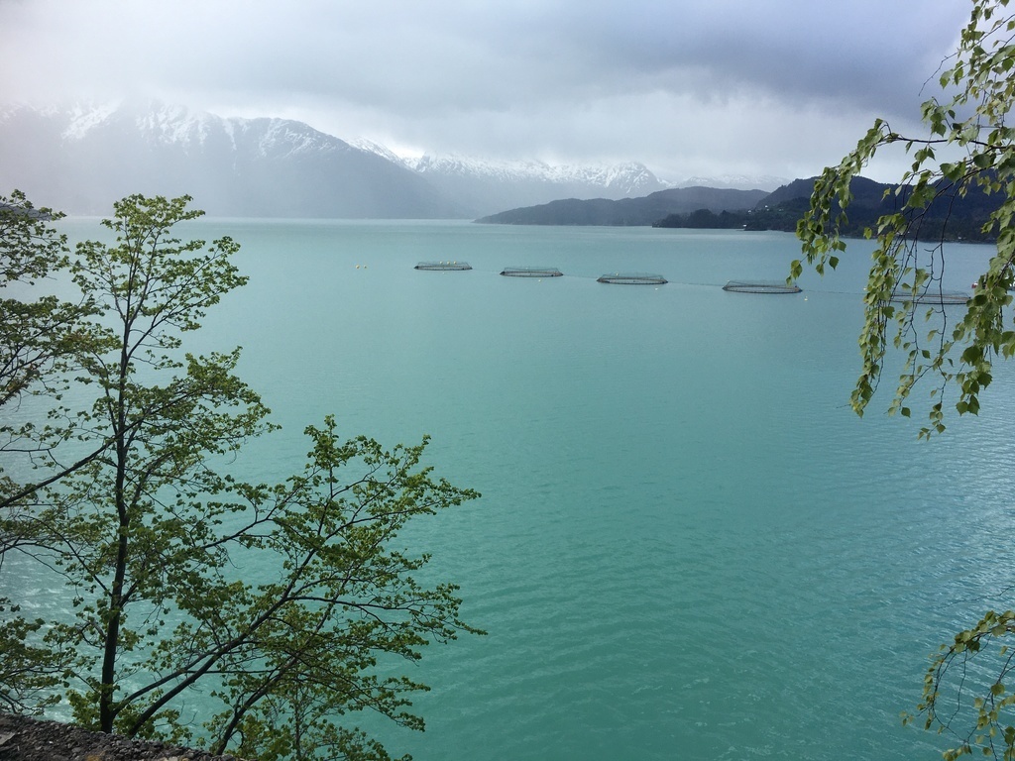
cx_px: 508
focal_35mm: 29
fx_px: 850
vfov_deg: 48.2
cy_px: 380
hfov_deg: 61.7
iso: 25
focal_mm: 4.15
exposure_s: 1/712
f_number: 2.2
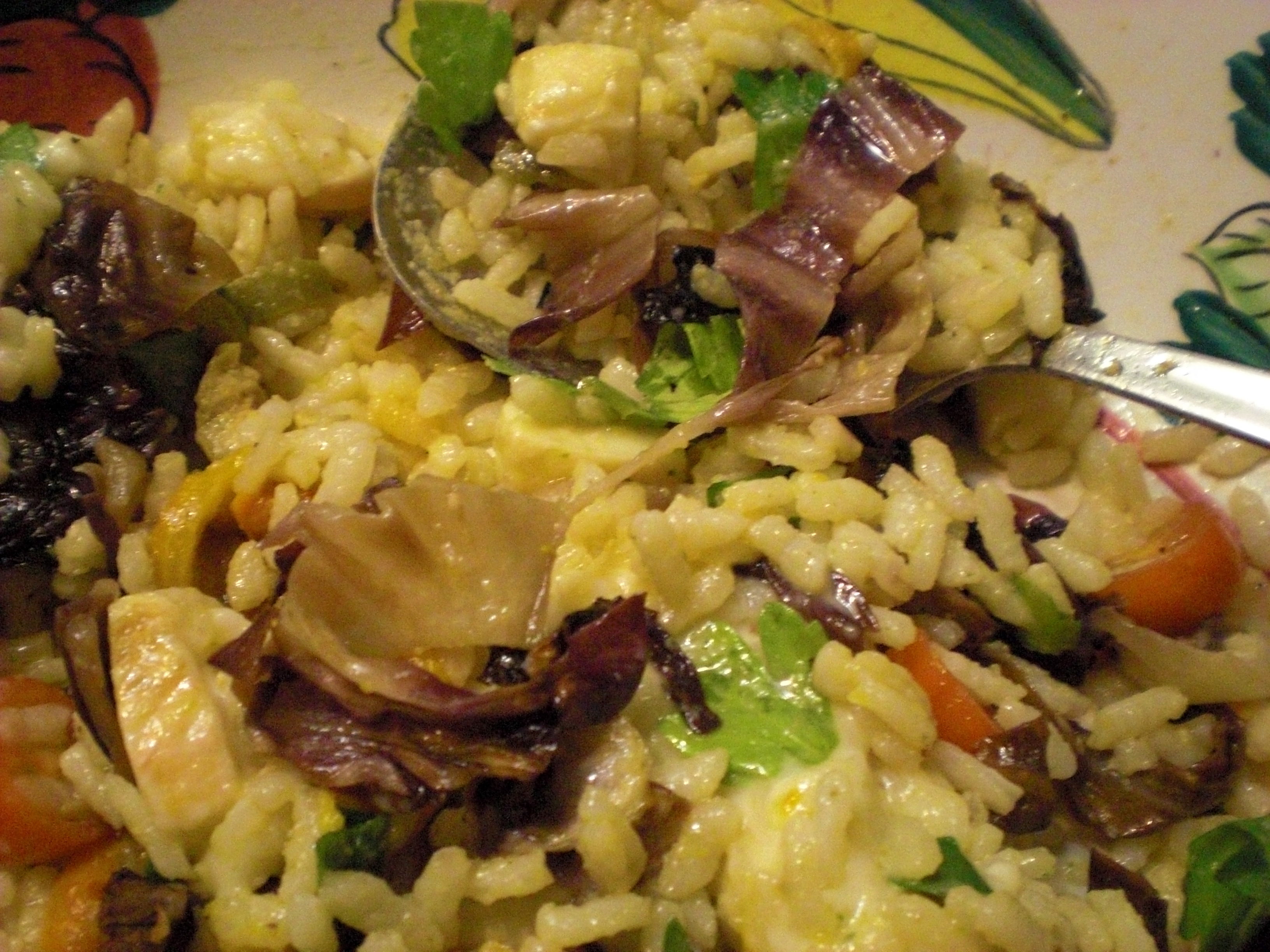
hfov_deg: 49.0
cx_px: 635
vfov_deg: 37.7
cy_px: 476
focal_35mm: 38
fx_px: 1394
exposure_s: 1/125
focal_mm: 6.3
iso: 800
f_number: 3.1
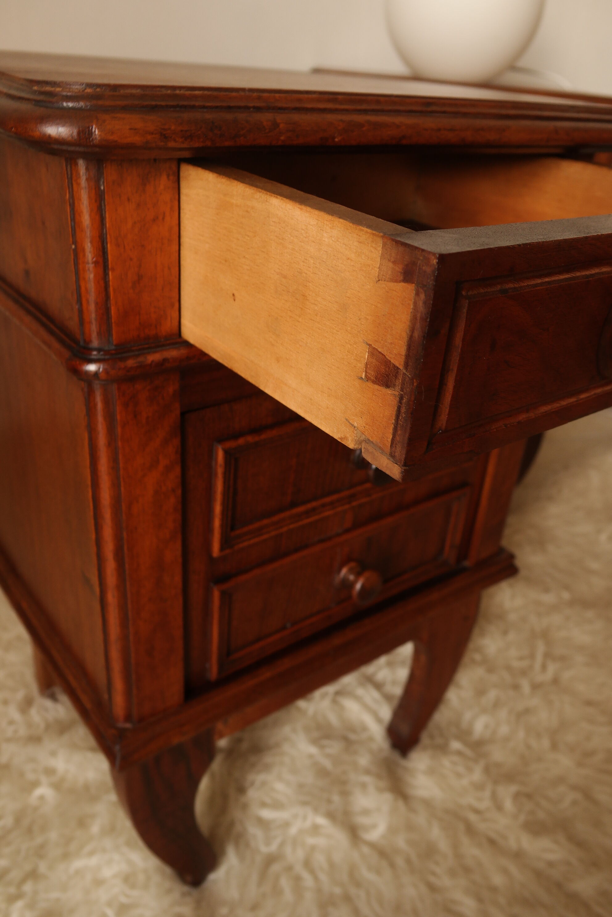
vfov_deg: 61.9
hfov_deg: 43.6
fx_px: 765
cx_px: 306
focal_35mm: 30
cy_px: 458
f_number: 5.6
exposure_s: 1/25
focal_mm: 20
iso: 400
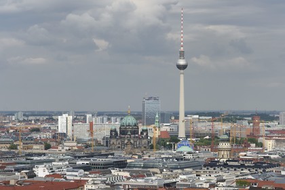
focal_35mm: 105
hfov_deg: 19.5
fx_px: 831
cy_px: 95
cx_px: 142
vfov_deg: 13.0
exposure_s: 1/400
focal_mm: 105
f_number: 9
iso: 200
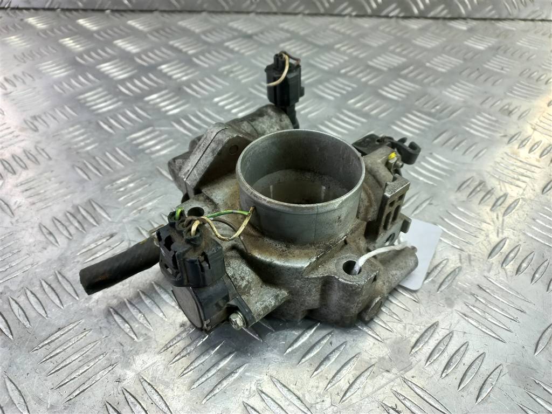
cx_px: 276
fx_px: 399
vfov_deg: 54.9
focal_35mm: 25
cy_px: 207
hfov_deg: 69.4
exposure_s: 1/50
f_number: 1.8
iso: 80
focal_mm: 4.6
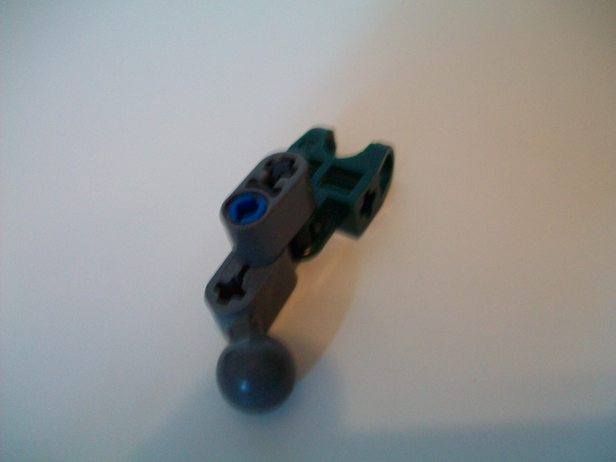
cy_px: 231
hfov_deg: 54.0
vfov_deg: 41.8
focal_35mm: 34
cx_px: 308
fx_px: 605
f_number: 2.8
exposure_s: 1/8
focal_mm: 5.7
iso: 160
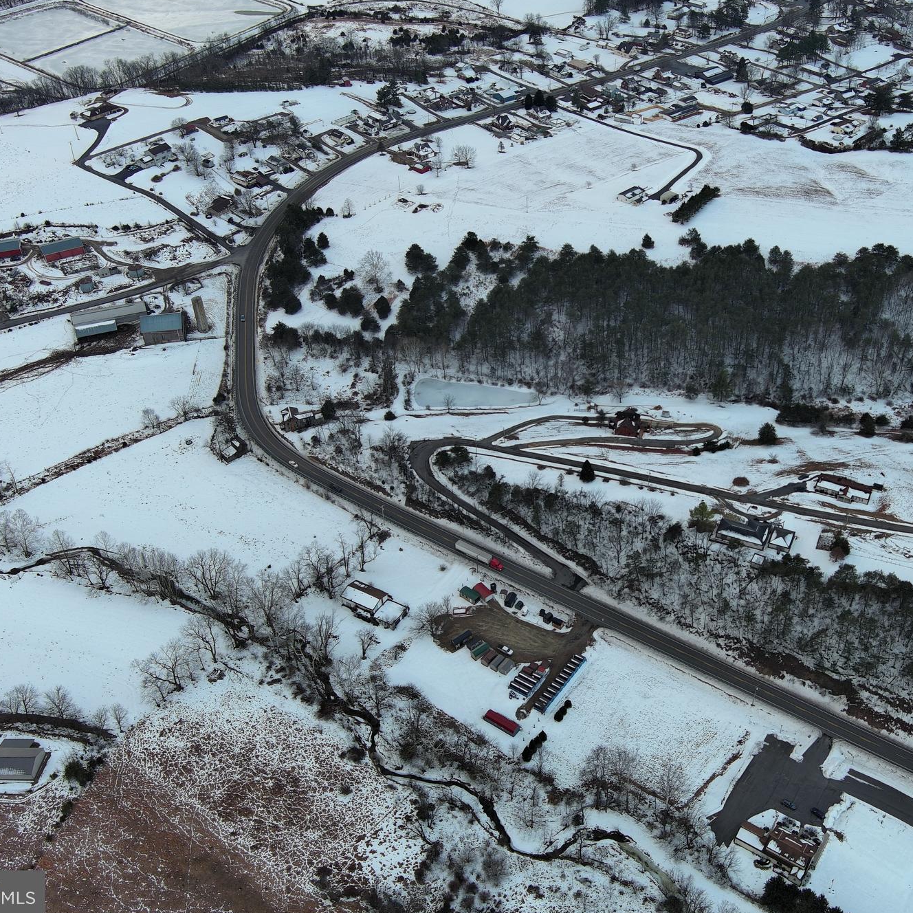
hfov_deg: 43.3
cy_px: 451
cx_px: 597
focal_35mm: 38
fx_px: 1134
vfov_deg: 43.9
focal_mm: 10.57
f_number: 2.8
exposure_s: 1/397
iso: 100
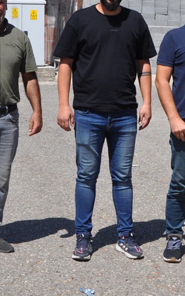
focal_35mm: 104
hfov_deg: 12.5
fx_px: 839
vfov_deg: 19.9
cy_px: 71
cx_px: 167
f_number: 9
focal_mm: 26
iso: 200
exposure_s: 1/320
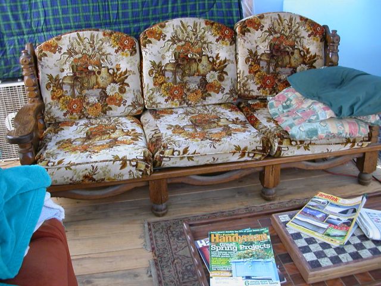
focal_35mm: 37
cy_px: 143
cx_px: 190
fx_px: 407
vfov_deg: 38.7
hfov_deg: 50.1
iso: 100
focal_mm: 5.6
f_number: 2.7
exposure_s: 1/31.8
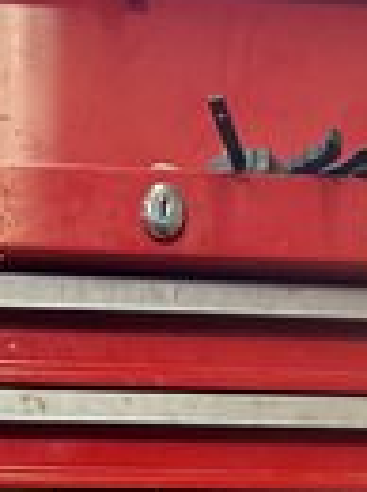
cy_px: 869
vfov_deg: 22.7
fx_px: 723
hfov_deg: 28.2
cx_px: 112
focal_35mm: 51
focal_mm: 2.22
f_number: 2.2
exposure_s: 1/60
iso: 200
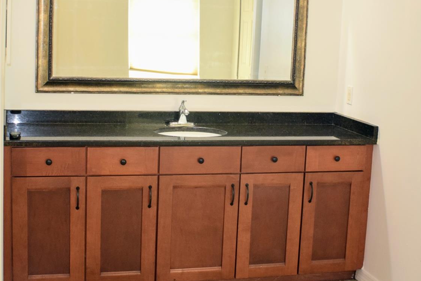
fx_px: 900
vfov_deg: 17.7
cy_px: 119
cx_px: 213
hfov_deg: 26.3
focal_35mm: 77
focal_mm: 36
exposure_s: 1/80
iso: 800
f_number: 4.8
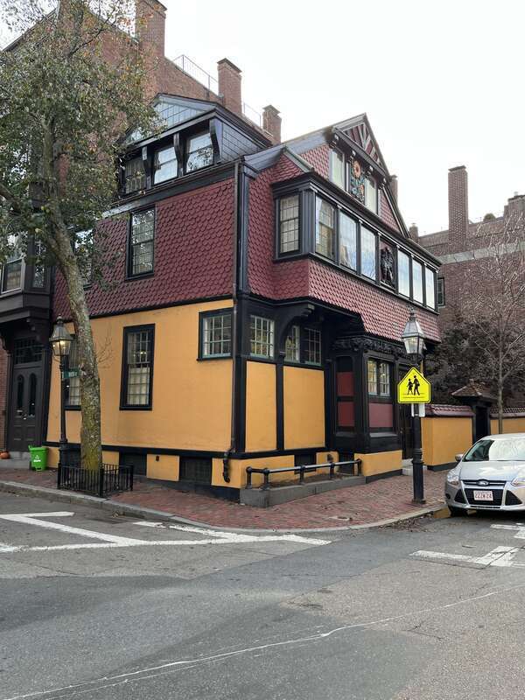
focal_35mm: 26
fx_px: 526
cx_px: 262
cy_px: 350
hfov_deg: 53.1
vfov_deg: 67.3
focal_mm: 5.1
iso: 50
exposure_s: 1/375
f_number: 1.6
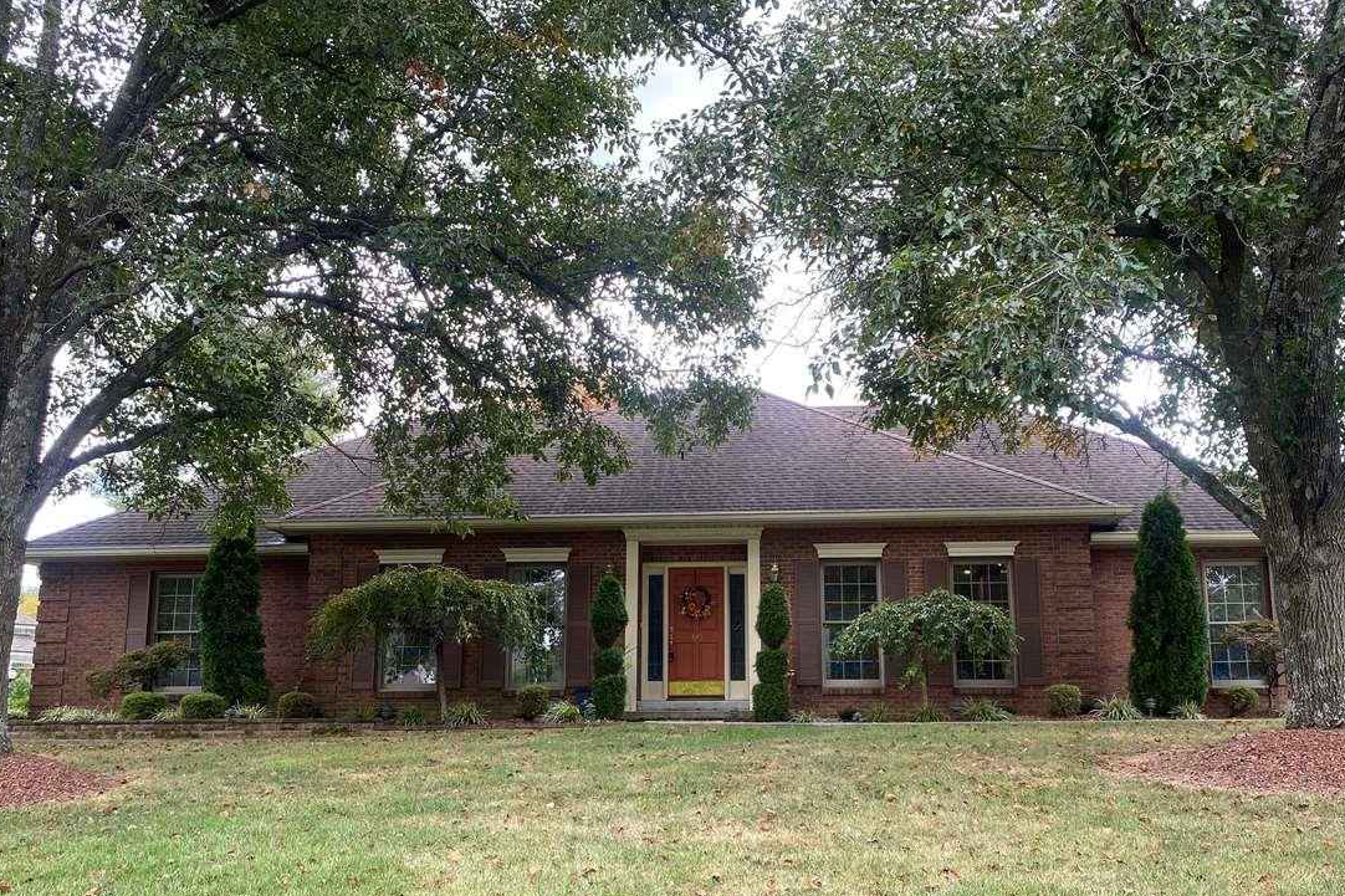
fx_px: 1195
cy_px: 534
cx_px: 702
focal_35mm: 32
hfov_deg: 58.7
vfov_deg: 40.9
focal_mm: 4.25
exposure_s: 1/176
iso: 32
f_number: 1.8
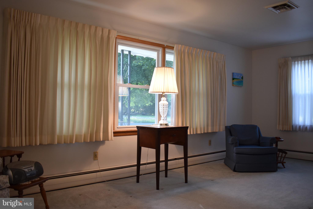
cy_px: 104
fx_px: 274
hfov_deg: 59.5
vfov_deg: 41.7
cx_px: 156
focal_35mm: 32
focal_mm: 21
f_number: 4.5
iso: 400
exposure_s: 1/80
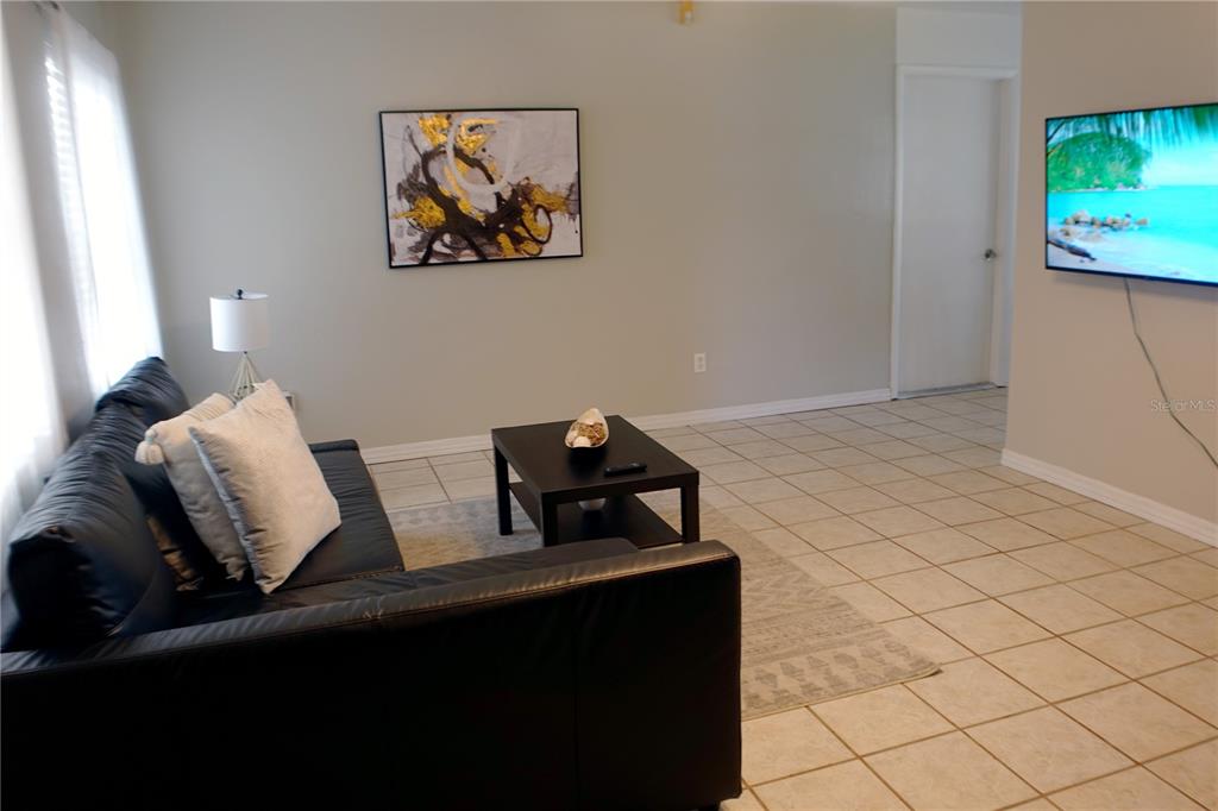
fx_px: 1116
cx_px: 609
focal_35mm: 33
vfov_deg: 39.9
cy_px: 406
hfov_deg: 57.2
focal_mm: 12.79
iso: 100
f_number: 2.8
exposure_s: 1/13
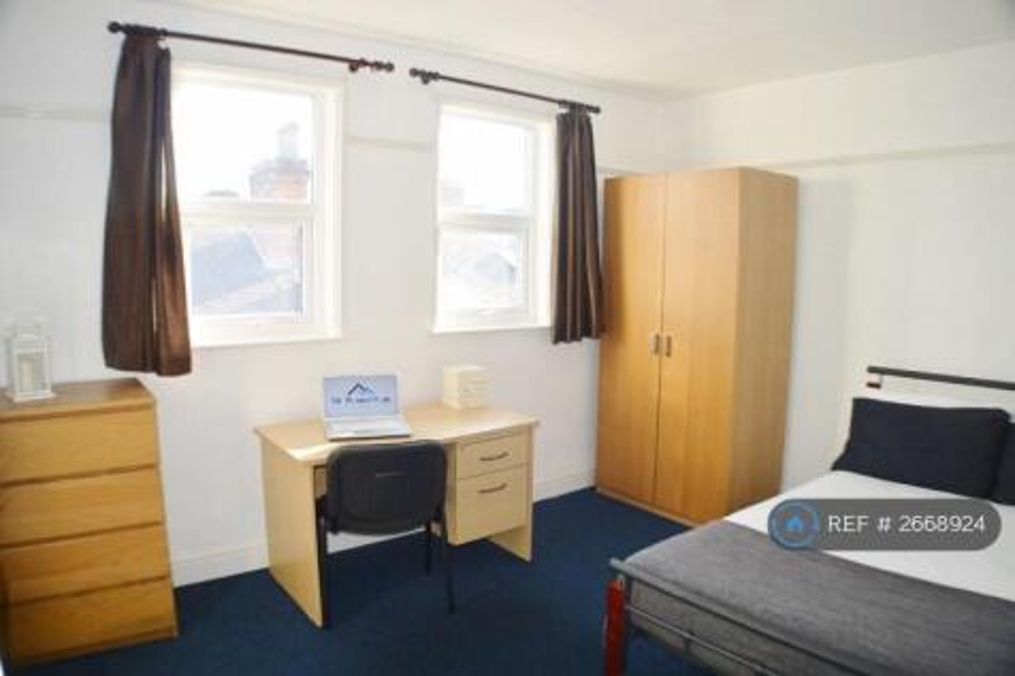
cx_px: 508
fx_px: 888
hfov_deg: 59.5
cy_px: 338
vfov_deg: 41.7
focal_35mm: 32
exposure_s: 1/125
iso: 220
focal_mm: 21
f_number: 4
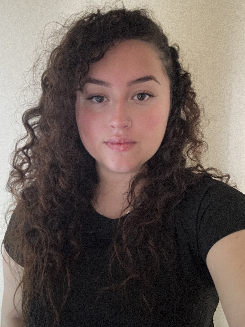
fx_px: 283
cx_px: 122
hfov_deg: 46.8
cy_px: 164
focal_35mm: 30
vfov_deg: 60.0
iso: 500
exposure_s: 1/7
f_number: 1.9
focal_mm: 2.69
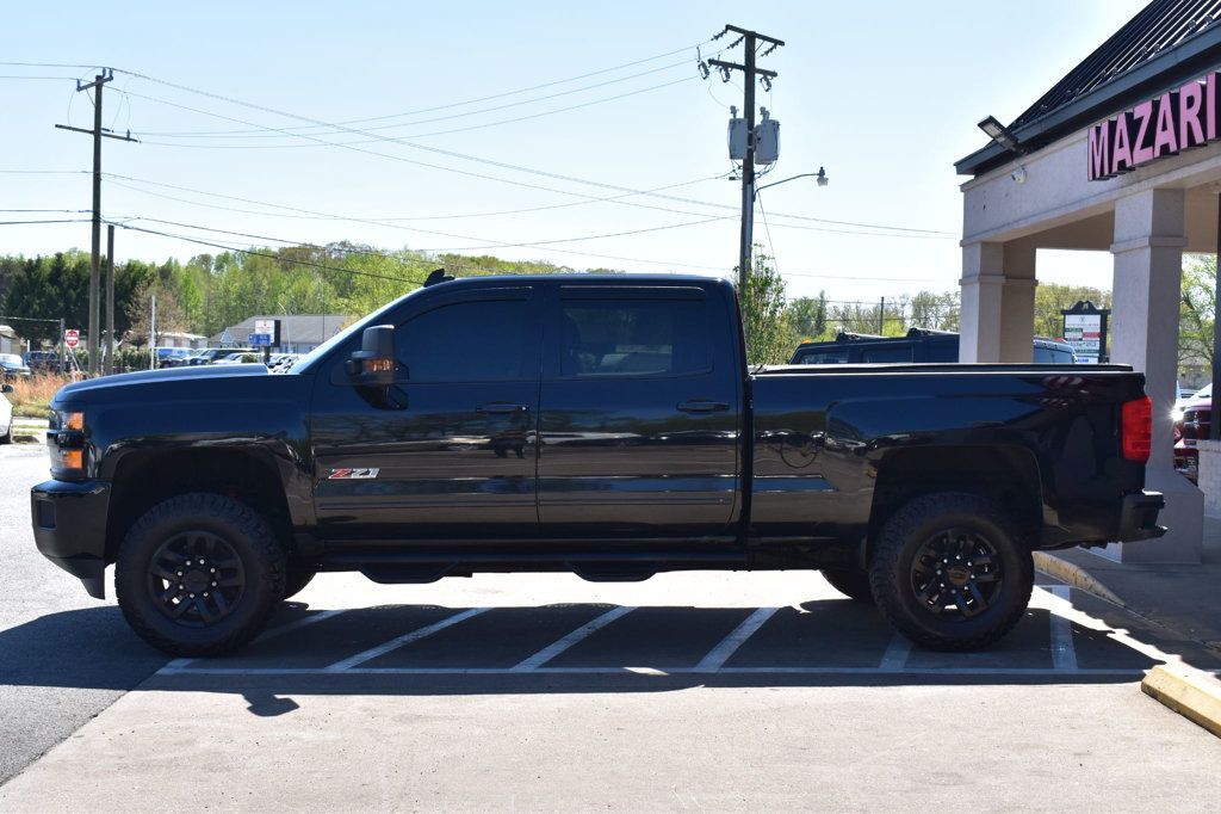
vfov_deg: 29.8
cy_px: 407
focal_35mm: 45
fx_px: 1526
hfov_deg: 43.6
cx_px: 610
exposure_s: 1/400
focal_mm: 30
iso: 400
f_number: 11
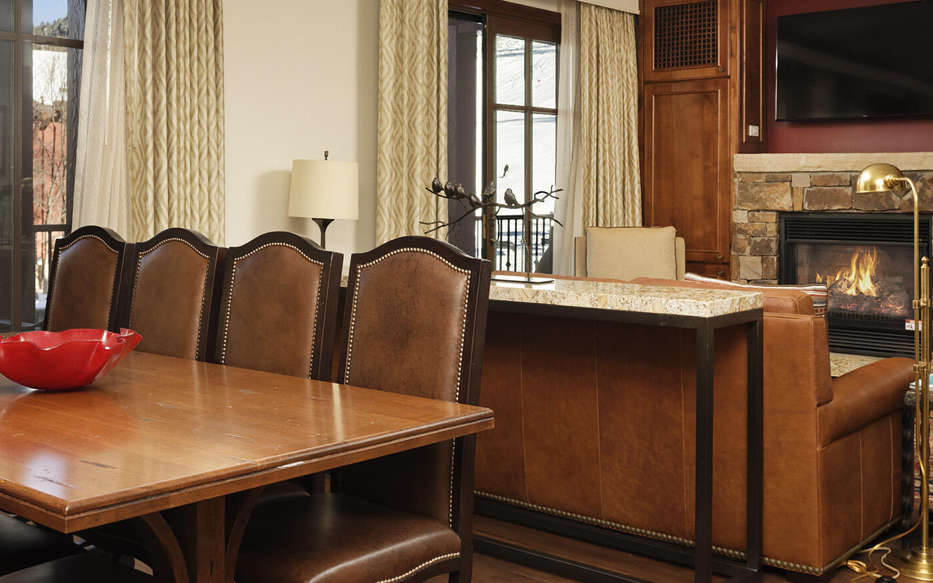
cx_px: 425
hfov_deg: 46.2
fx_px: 1093
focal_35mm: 43
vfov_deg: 29.7
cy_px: 220
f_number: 7.1
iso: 800
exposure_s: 1/200
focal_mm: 22
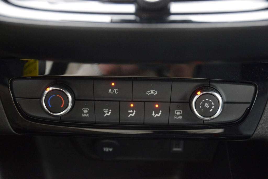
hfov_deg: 20.9
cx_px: 134
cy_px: 90
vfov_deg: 14.0
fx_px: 726
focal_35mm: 98
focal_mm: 65
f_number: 5.3
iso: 2800
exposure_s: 1/60
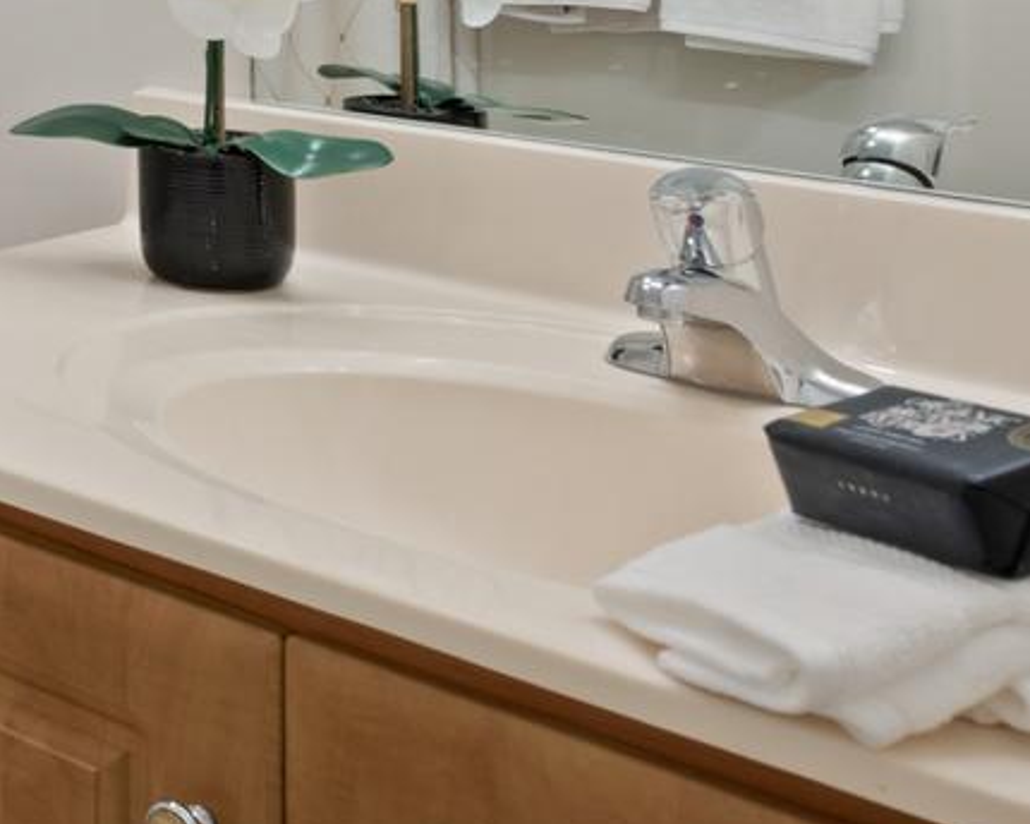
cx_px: -541
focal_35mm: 69
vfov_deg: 20.1
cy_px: -267
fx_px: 2111
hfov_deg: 22.3
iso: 160
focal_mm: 15.5
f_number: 9
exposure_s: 1
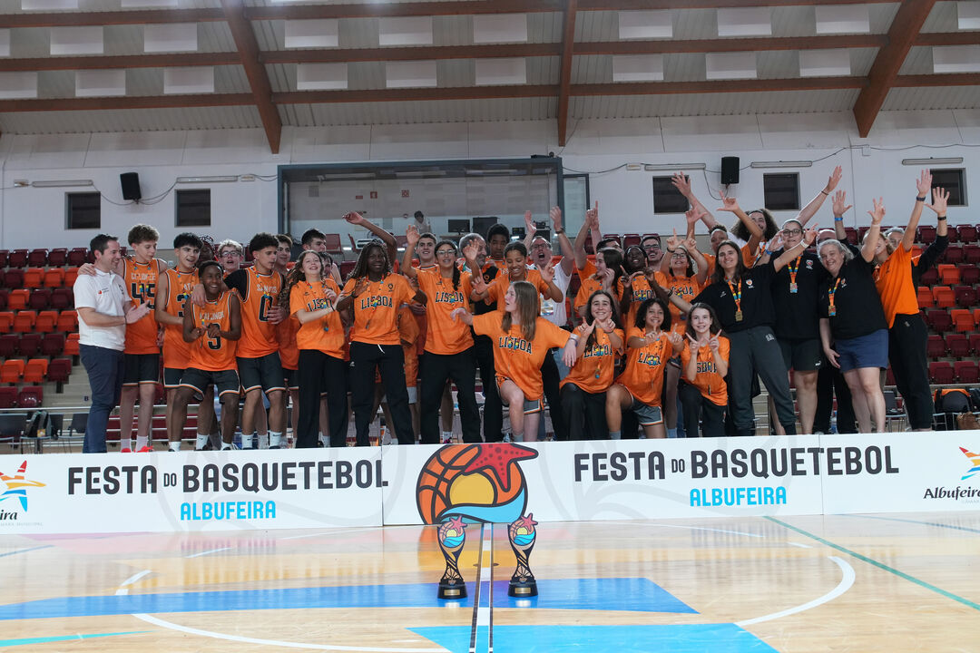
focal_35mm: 35
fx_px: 953
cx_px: 490
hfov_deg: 54.4
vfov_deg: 37.9
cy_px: 326
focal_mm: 35
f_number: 7.1
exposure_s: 1/250
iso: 2500
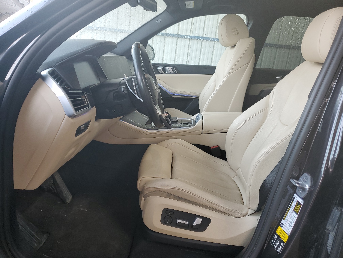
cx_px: 172
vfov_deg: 53.1
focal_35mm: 26
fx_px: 258
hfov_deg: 67.3
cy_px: 129
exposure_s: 1/60.2
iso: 57
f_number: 1.5
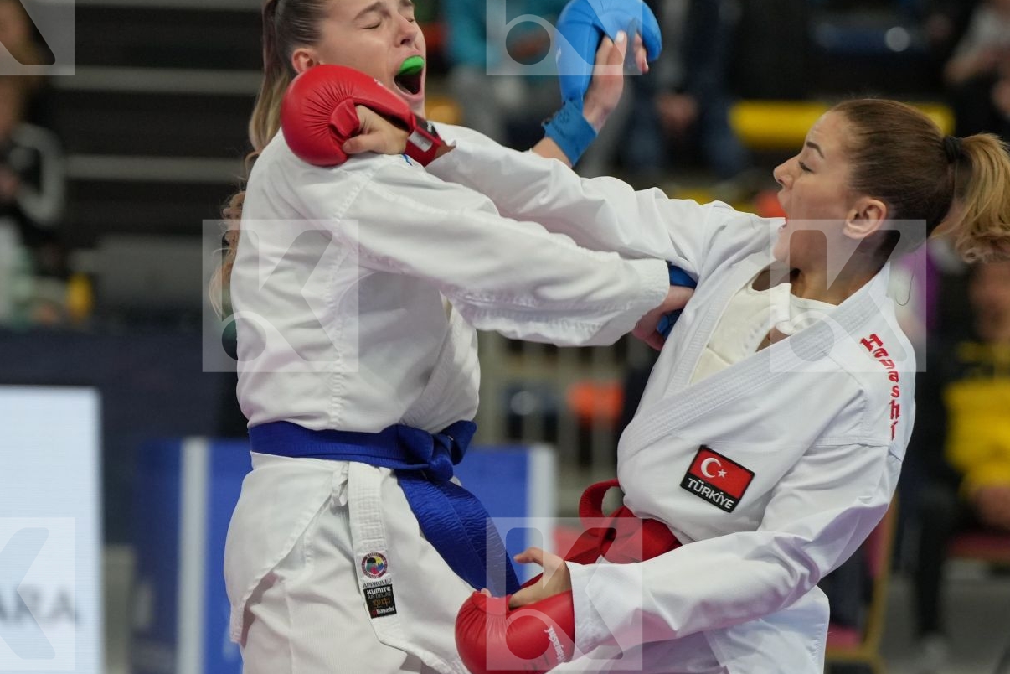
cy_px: 296
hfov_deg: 7.1
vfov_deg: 4.7
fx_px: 8164
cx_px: 564
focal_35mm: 291
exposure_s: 1/1000
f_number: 2.8
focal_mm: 130
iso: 1600
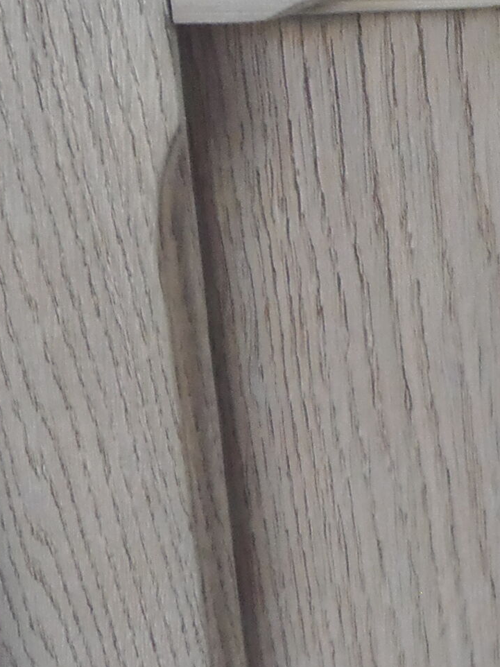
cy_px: 132
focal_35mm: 107
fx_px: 2062
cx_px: 562
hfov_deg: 13.5
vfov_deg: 18.2
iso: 200
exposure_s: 1/20
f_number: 2.9
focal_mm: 4.3
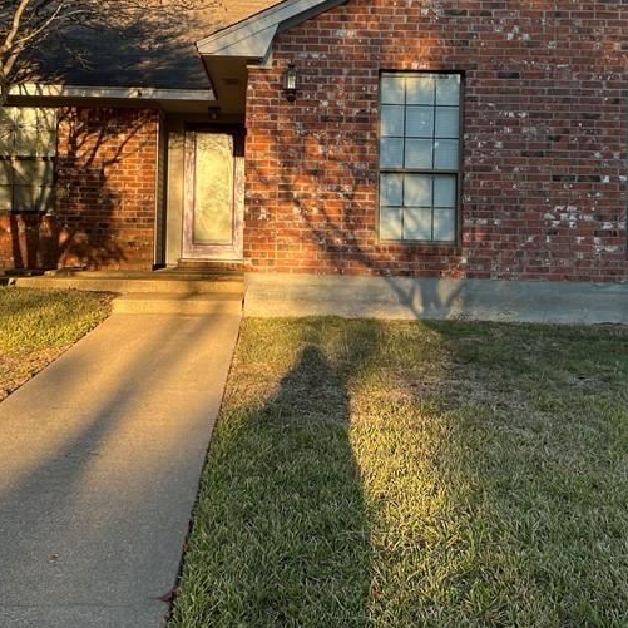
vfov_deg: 35.8
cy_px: 221
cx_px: 268
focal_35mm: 47
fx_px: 965
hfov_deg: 36.0
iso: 50
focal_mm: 5.7
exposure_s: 1/718
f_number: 1.5
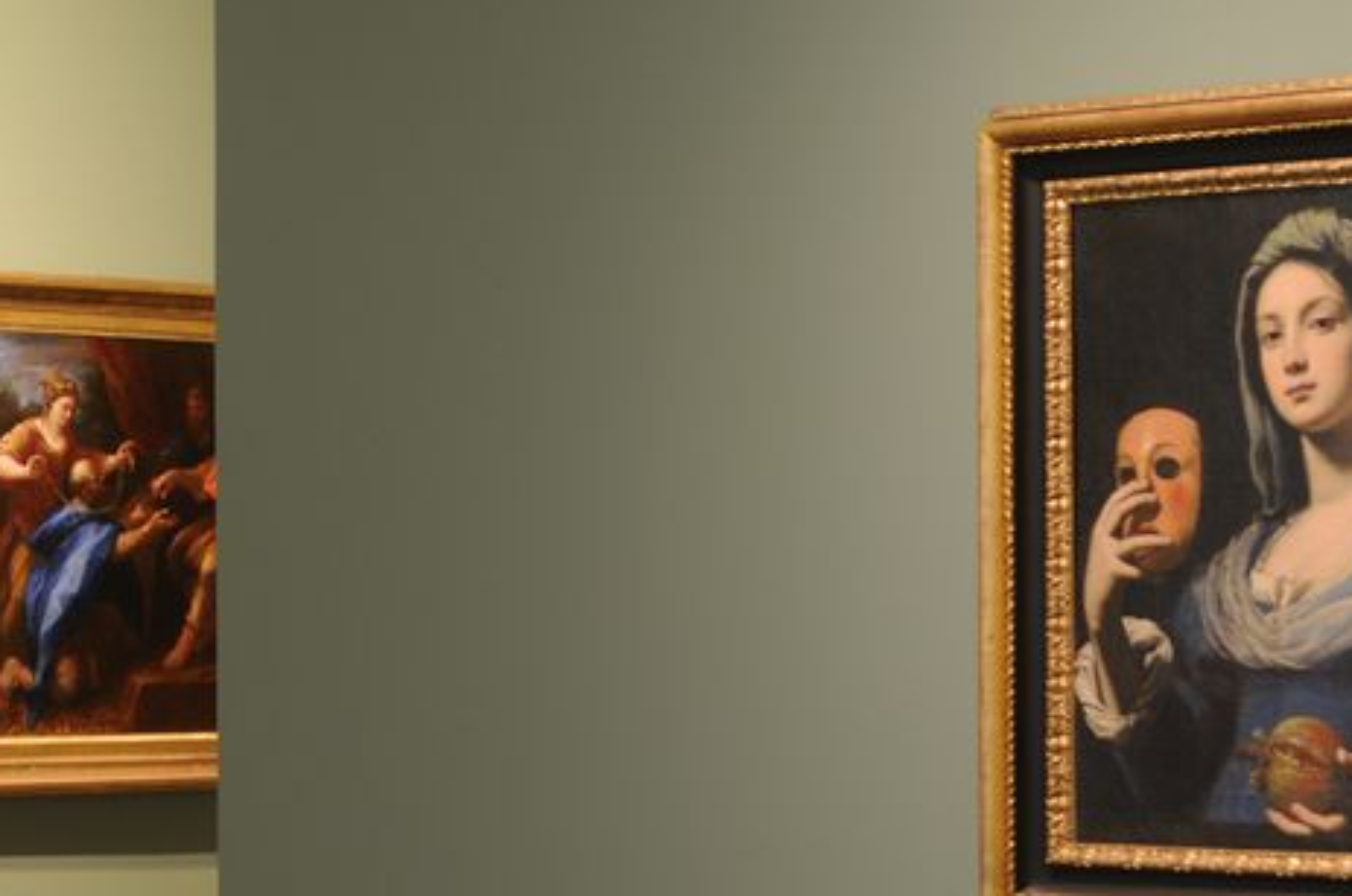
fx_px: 6073
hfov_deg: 12.7
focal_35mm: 162
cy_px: 651
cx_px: 374
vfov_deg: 8.4
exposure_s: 1/3
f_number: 6.3
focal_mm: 50
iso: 200
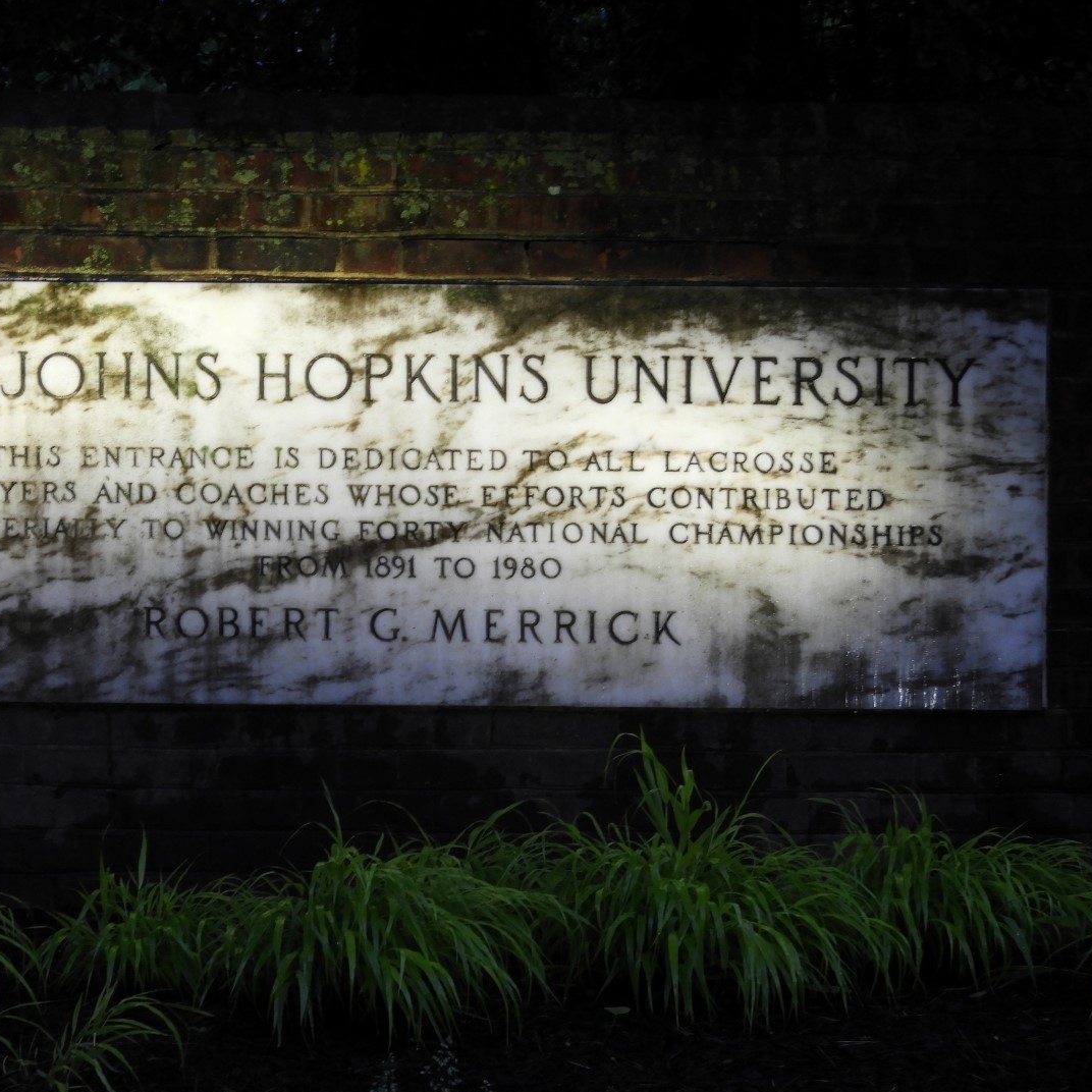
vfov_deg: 18.3
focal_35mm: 95
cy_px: 549
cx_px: 384
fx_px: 3391
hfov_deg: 18.3
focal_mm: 14.3
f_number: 4.5
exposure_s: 1/60
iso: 220
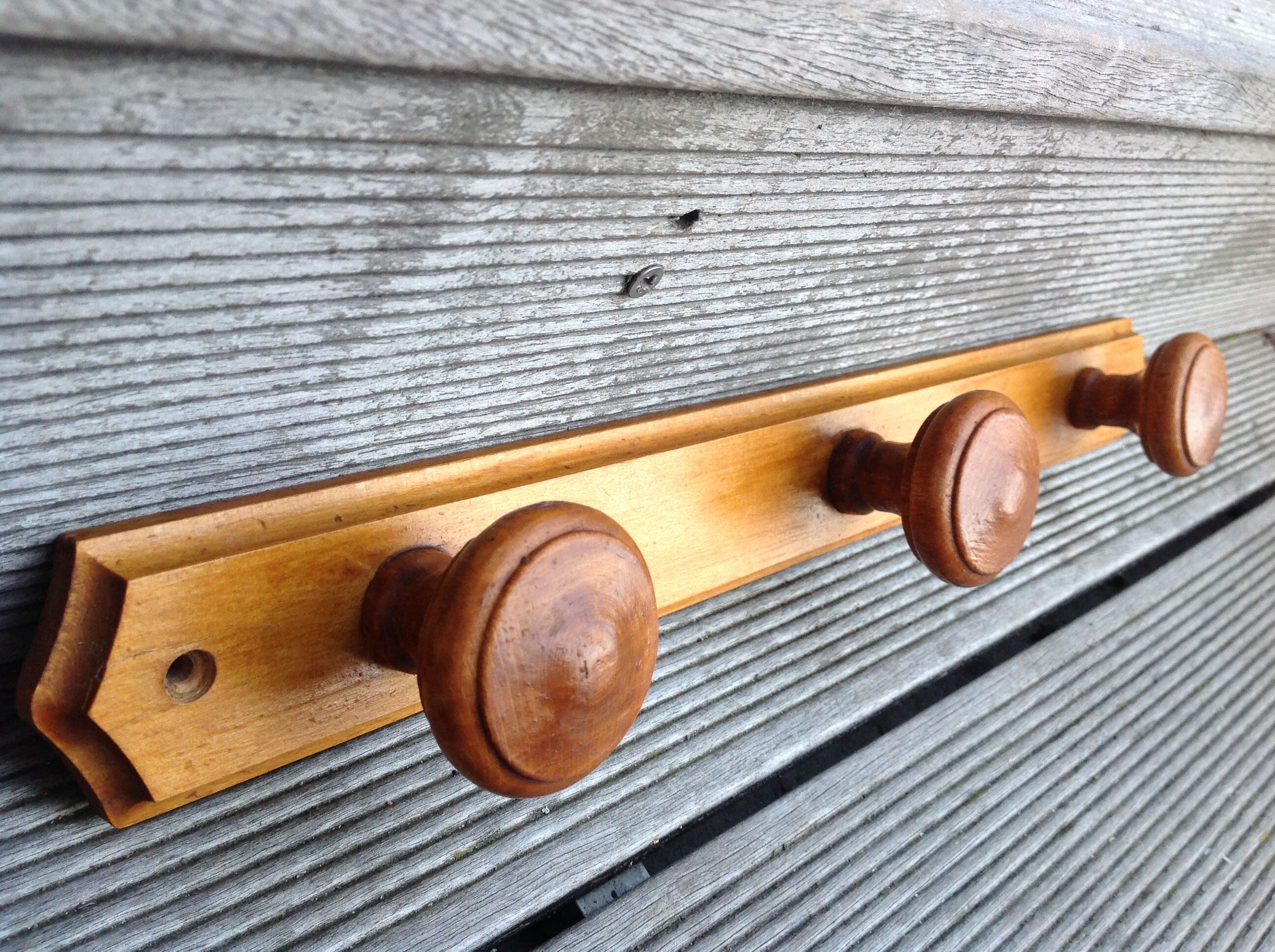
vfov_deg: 40.6
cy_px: 476
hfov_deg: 52.7
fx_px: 1287
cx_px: 638
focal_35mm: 35
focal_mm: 4.28
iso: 80
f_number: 2.4
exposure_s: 1/120
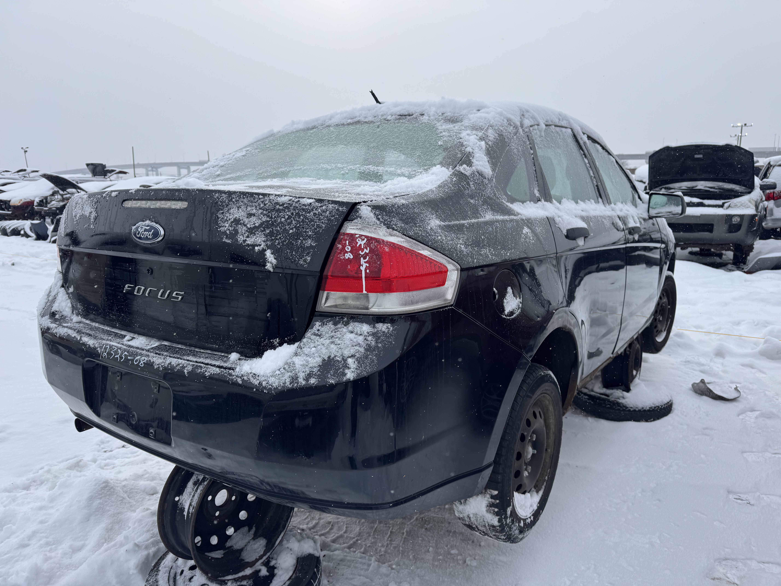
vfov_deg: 56.8
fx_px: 541
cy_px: 293
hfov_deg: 71.6
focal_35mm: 24
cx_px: 390
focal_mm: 6.76
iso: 80
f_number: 1.78
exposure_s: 1/3247
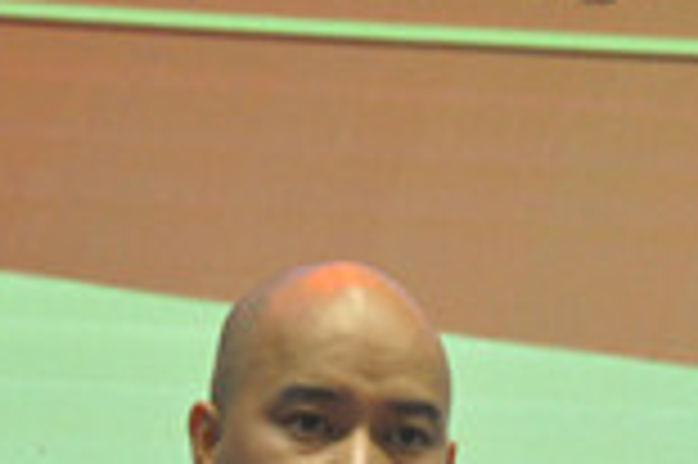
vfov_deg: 3.5
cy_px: 572
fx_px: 7573
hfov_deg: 5.3
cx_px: 446
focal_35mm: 391
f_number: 5.6
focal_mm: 90
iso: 1600
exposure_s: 1/100
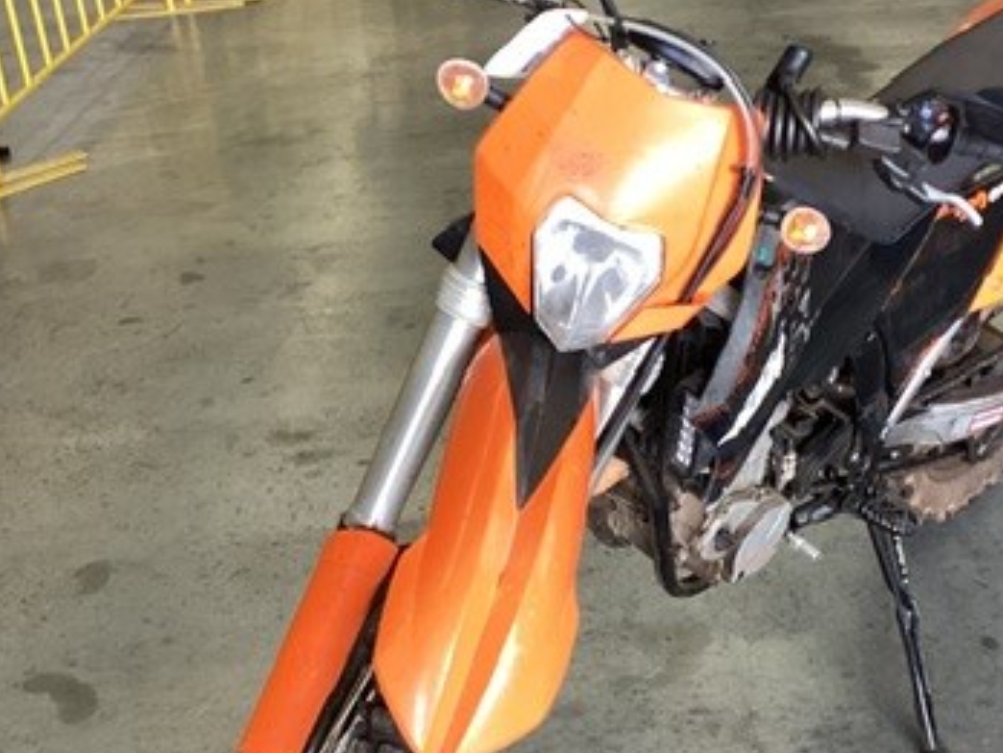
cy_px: 496
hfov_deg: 33.7
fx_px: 1652
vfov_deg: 25.5
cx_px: 599
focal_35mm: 57
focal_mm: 3.3
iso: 125
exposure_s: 1/60
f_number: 2.4
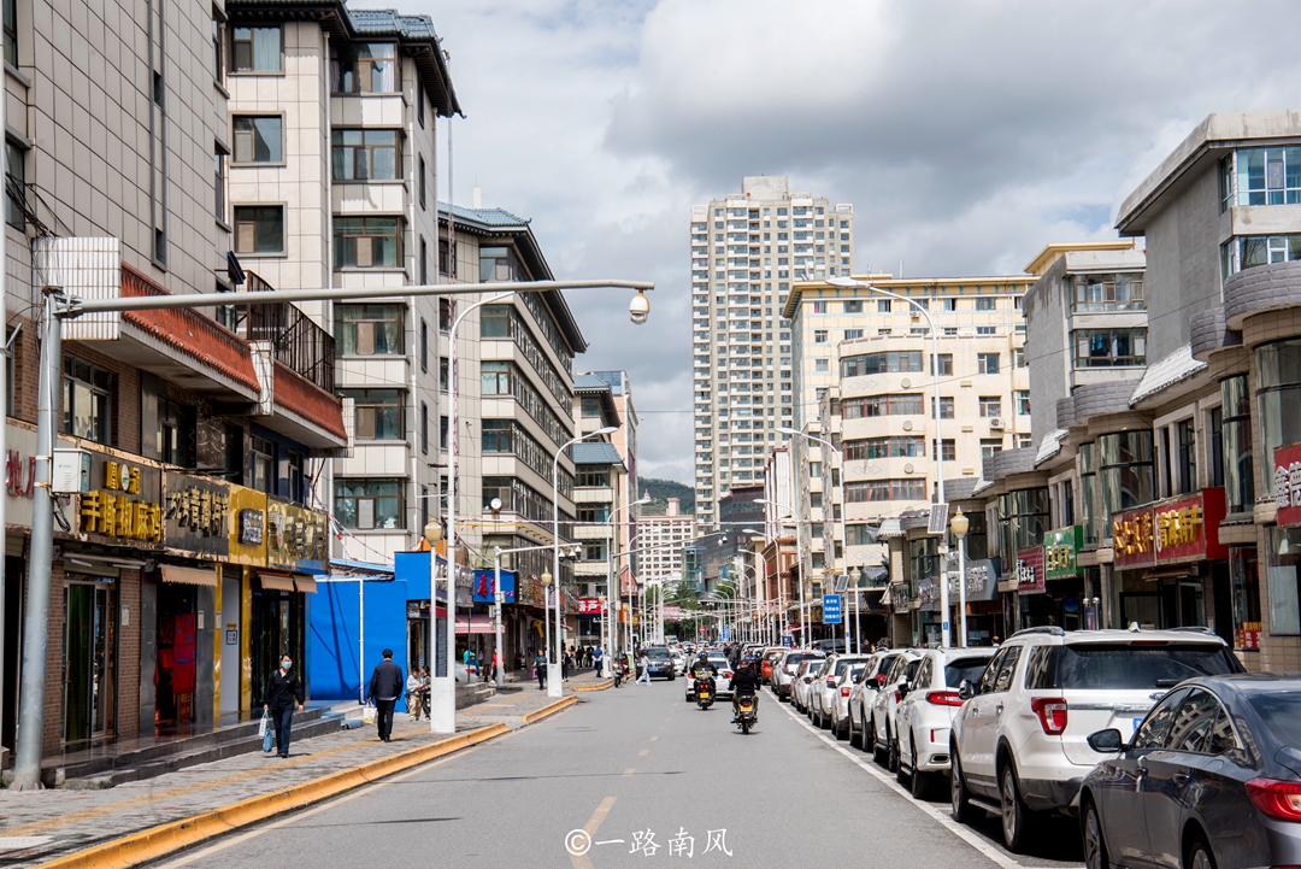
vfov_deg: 24.6
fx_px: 1988
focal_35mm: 55
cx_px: 650
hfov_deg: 36.2
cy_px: 434
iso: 125
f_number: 16
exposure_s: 1/100
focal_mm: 55
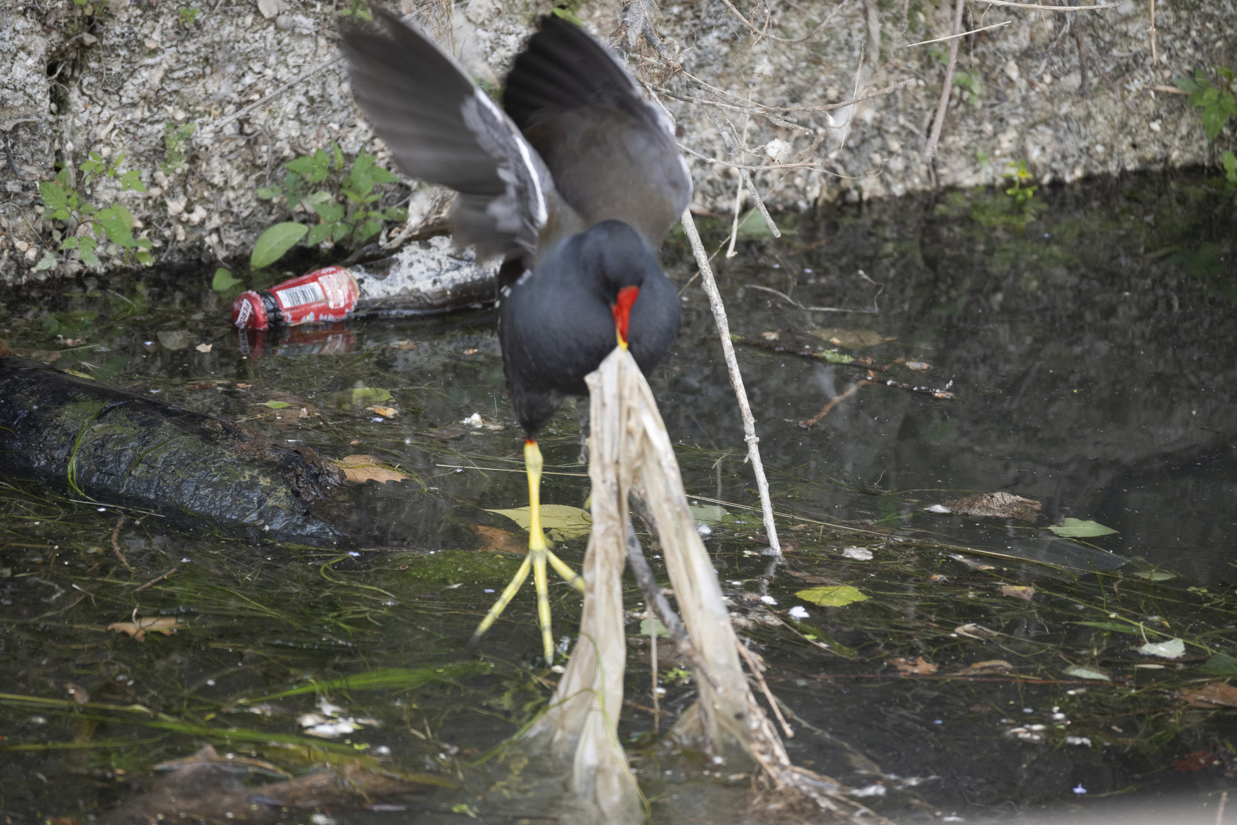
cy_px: 412
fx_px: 12885
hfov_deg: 5.5
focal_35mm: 375
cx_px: 618
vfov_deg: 3.7
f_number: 6.3
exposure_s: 1/160
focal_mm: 250
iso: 400
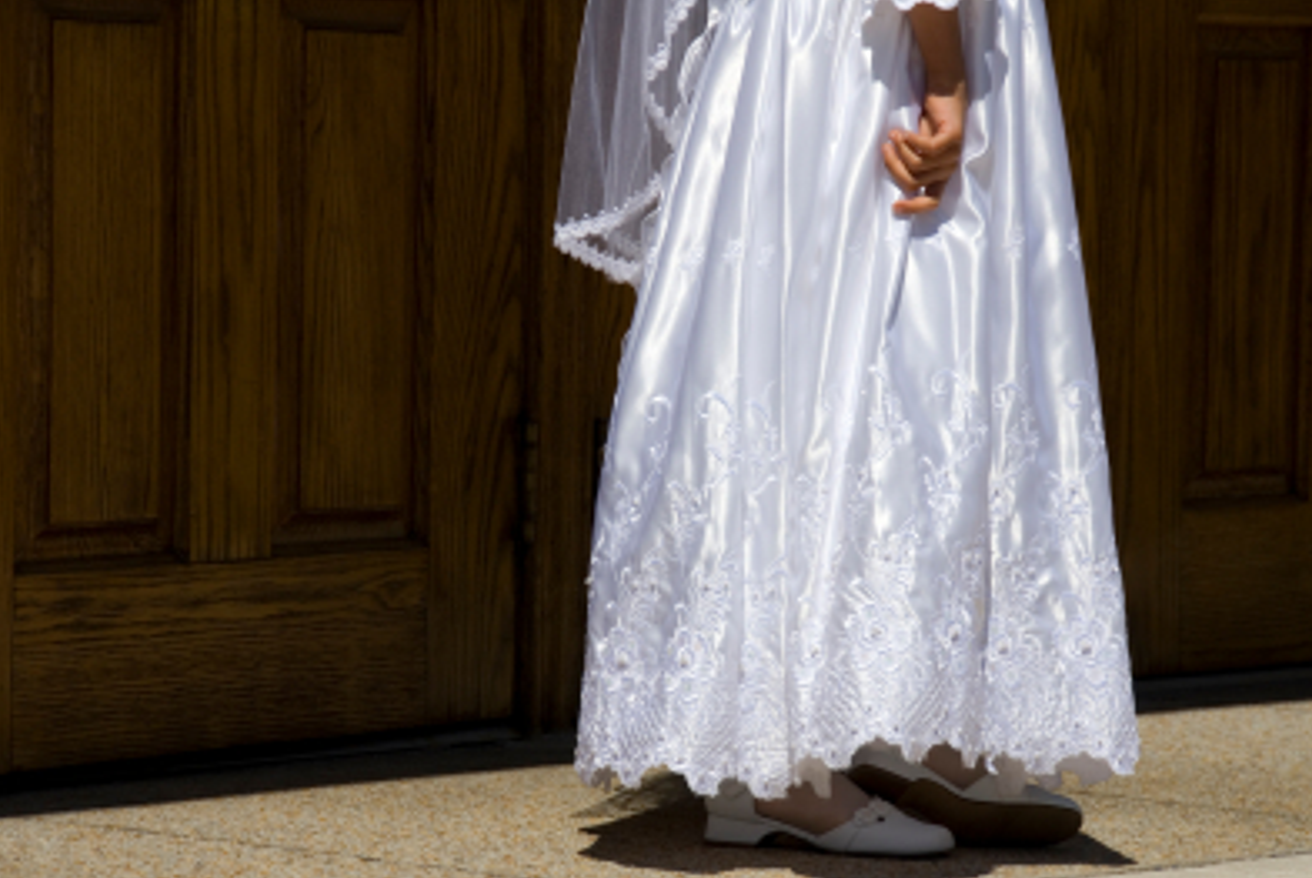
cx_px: 681
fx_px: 7078
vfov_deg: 7.1
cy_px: 469
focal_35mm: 194
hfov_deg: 10.6
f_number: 8
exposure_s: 1/500
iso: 100
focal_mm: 120
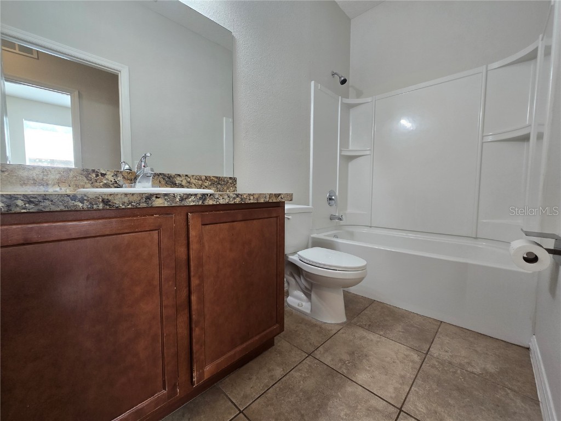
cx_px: 280
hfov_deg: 106.2
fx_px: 211
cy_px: 210
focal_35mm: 13
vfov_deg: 89.9
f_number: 2.2
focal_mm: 2.2
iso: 100
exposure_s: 1/60
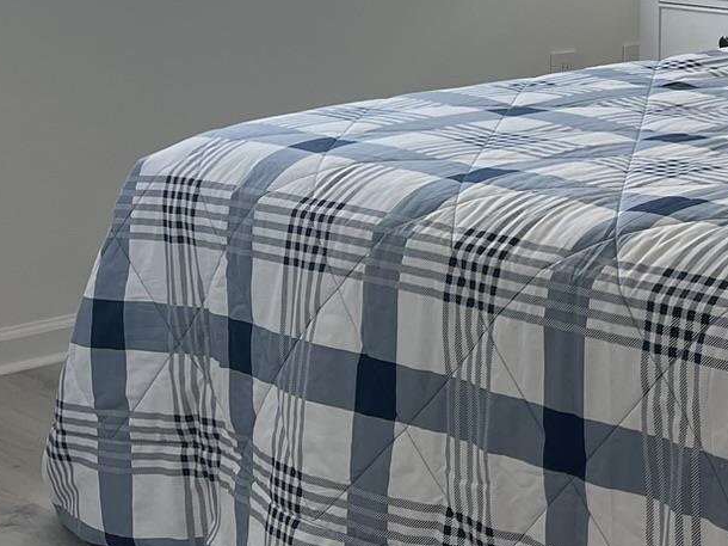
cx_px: 880
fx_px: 1766
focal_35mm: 84
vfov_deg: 16.8
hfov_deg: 21.6
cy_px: -98
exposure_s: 1/172
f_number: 1.6
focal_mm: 5.1
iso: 32
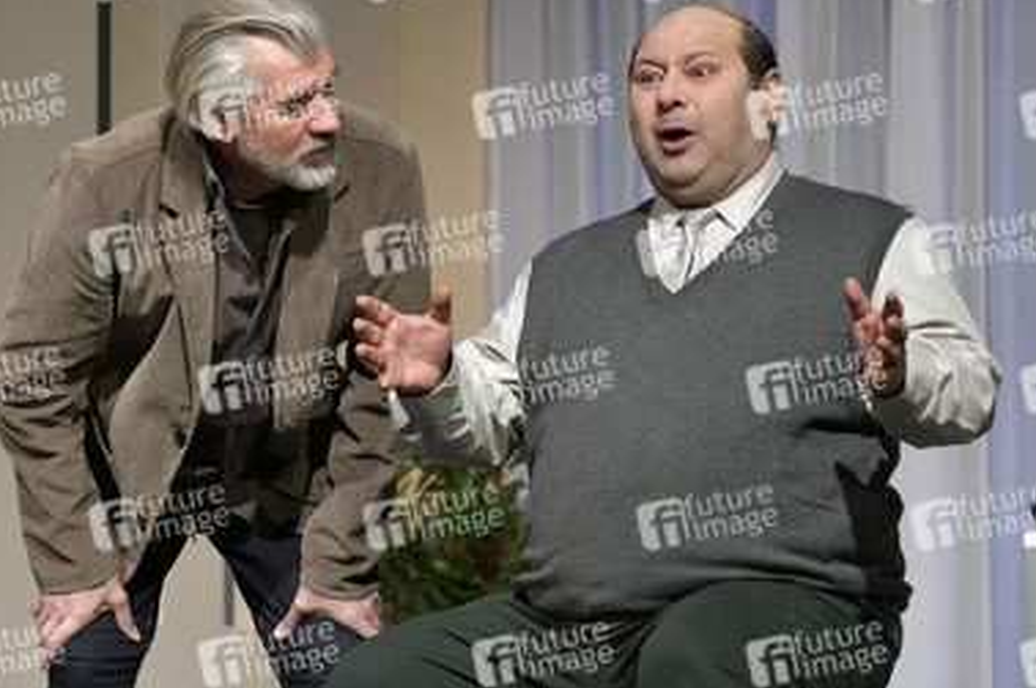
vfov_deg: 6.6
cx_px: 470
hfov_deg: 9.9
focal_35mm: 209
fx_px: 6007
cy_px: 312
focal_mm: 175
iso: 2500
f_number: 6.3
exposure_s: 1/250
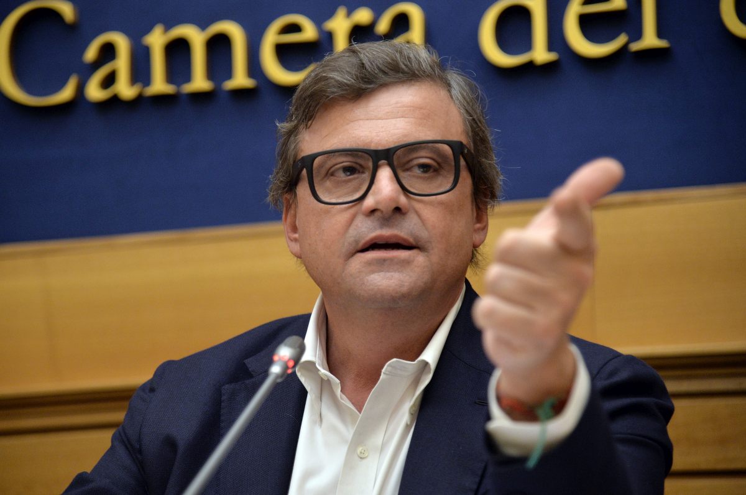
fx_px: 2172
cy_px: 248
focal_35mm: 105
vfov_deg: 13.0
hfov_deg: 19.5
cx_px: 373
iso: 2500
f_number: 4
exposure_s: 1/200
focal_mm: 105
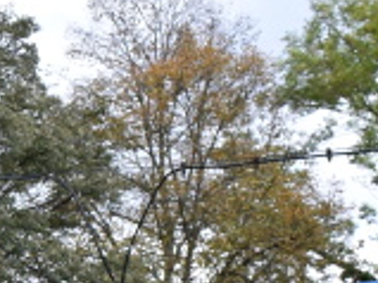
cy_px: 648
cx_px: -340
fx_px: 2740
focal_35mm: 251
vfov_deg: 5.7
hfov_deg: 7.6
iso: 400
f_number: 8
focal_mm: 27
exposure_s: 1/250
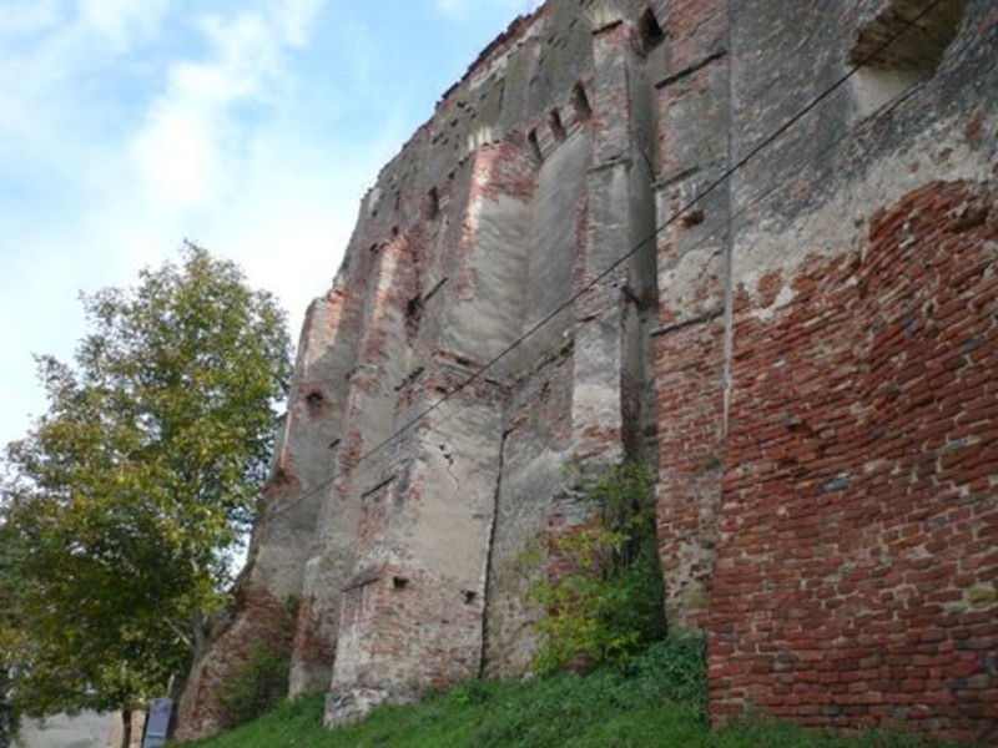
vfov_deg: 49.7
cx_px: 499
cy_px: 374
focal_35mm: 28
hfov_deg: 63.4
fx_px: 807
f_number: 2.8
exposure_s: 1/640
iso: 100
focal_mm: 4.6
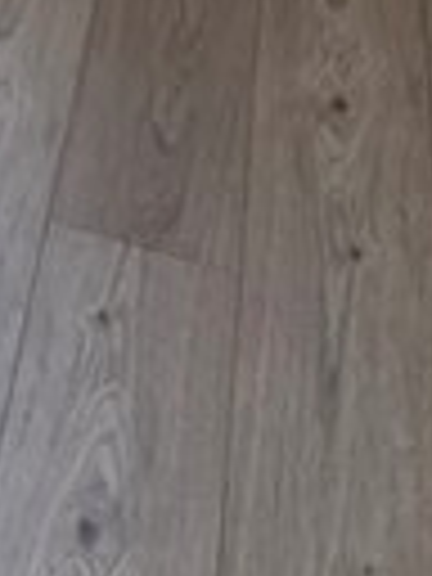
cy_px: -1030
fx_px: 1864
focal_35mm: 112
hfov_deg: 11.7
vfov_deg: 11.8
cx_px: -472
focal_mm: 2.22
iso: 200
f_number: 2.2
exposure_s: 1/120
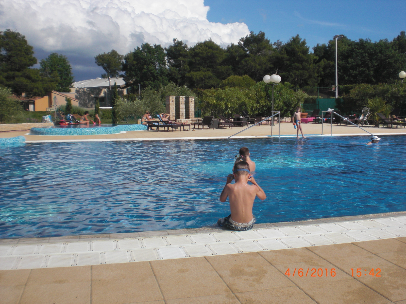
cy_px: 152
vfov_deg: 37.7
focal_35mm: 38
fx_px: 446
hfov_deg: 49.0
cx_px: 203
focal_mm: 6.3
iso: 64
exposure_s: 1/2000
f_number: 5.6
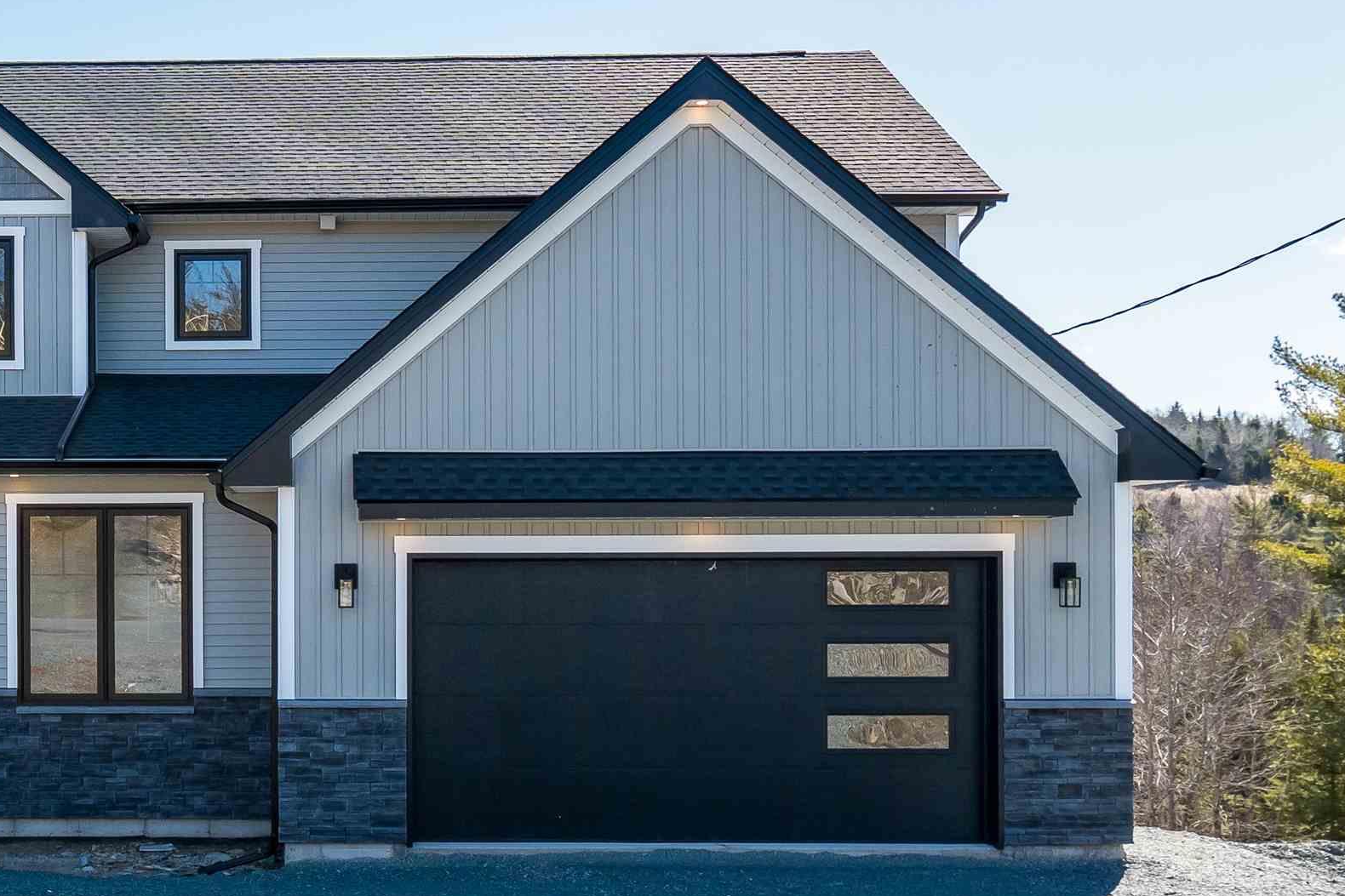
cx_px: 221
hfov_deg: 28.1
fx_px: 2615
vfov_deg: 19.4
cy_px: 595
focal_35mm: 70
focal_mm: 24
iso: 400
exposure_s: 1/640
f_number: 8
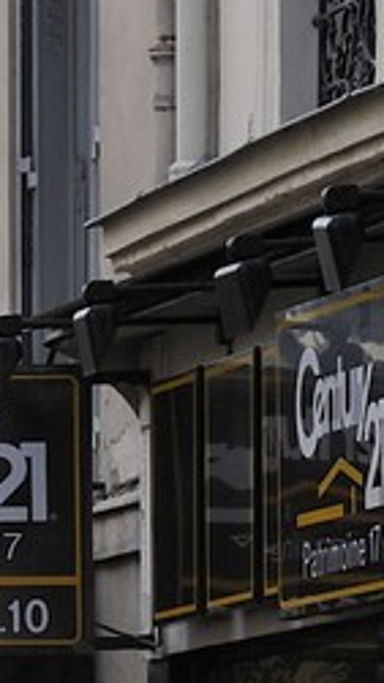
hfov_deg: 2.5
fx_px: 8462
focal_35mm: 467
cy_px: 561
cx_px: -1596
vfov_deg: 4.6
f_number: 10
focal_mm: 70
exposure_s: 1/160
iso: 200
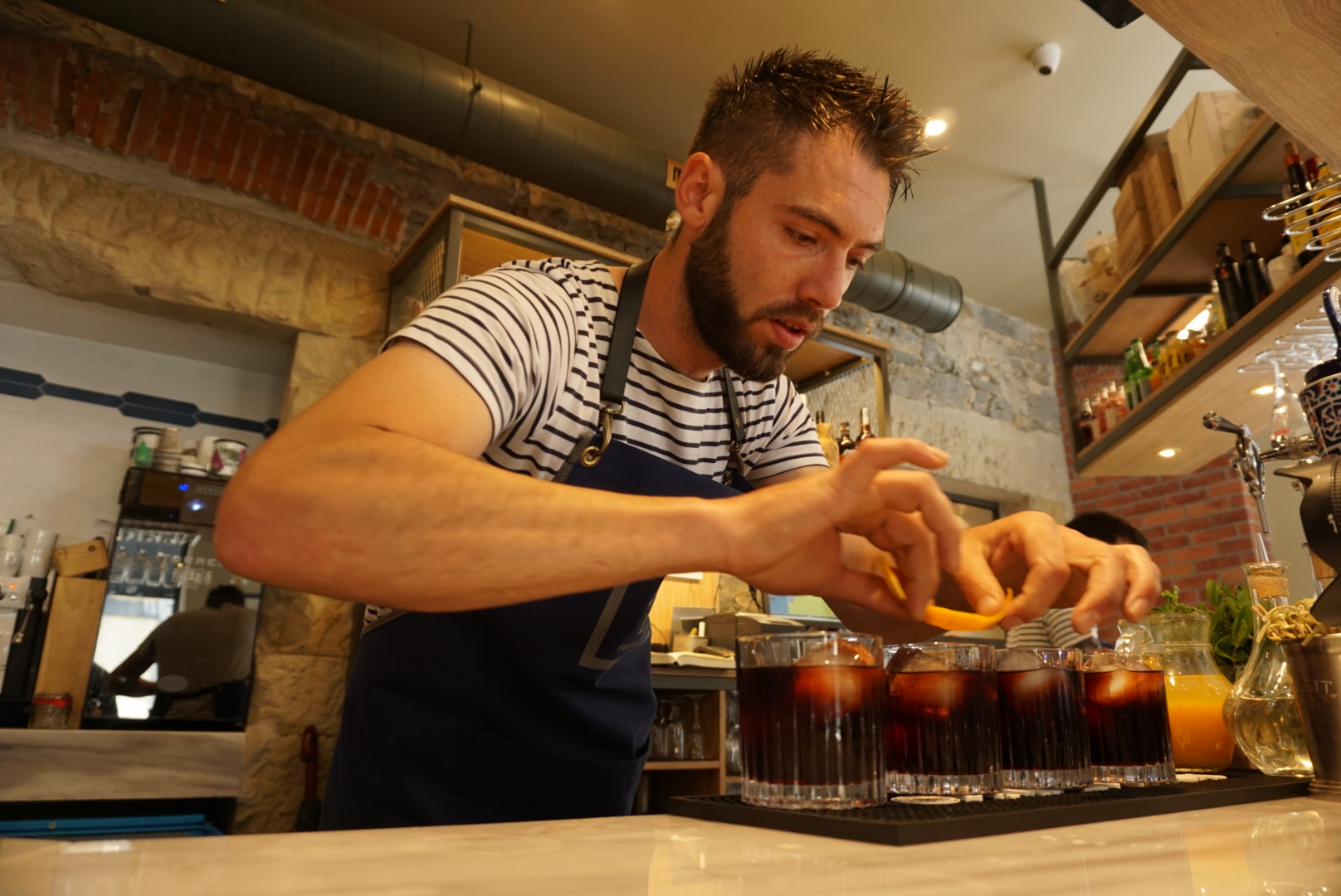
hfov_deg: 73.7
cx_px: 670
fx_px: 895
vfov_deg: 53.2
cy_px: 448
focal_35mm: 24
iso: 640
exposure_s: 1/60
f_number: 3.5
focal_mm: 16
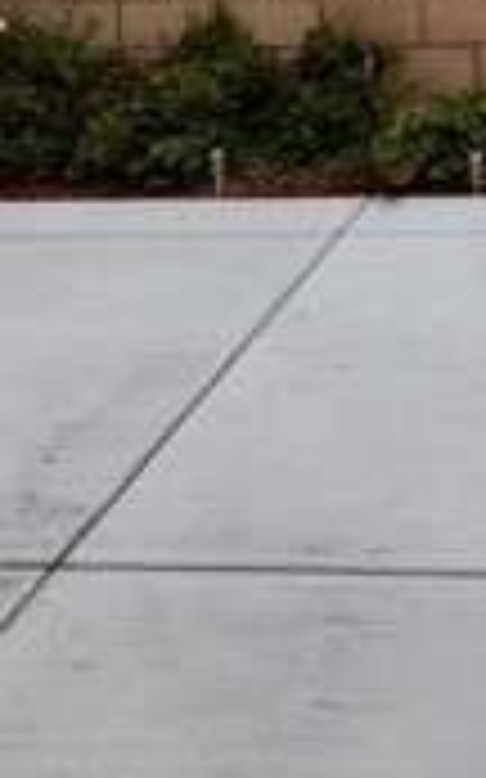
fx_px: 1167
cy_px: -247
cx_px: 792
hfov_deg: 19.5
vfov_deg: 29.4
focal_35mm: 55
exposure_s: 1/373
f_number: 2.2
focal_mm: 2.22
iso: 40
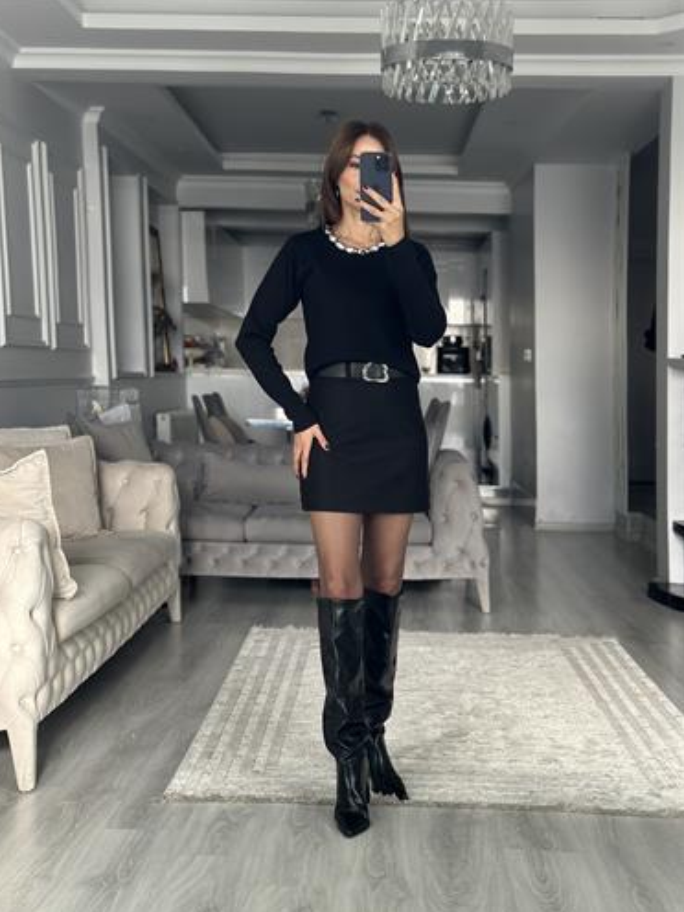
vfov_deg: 38.9
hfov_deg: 29.7
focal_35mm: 49
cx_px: 336
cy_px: 460
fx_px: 1291
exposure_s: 1/60
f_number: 1.78
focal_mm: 6.86
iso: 125
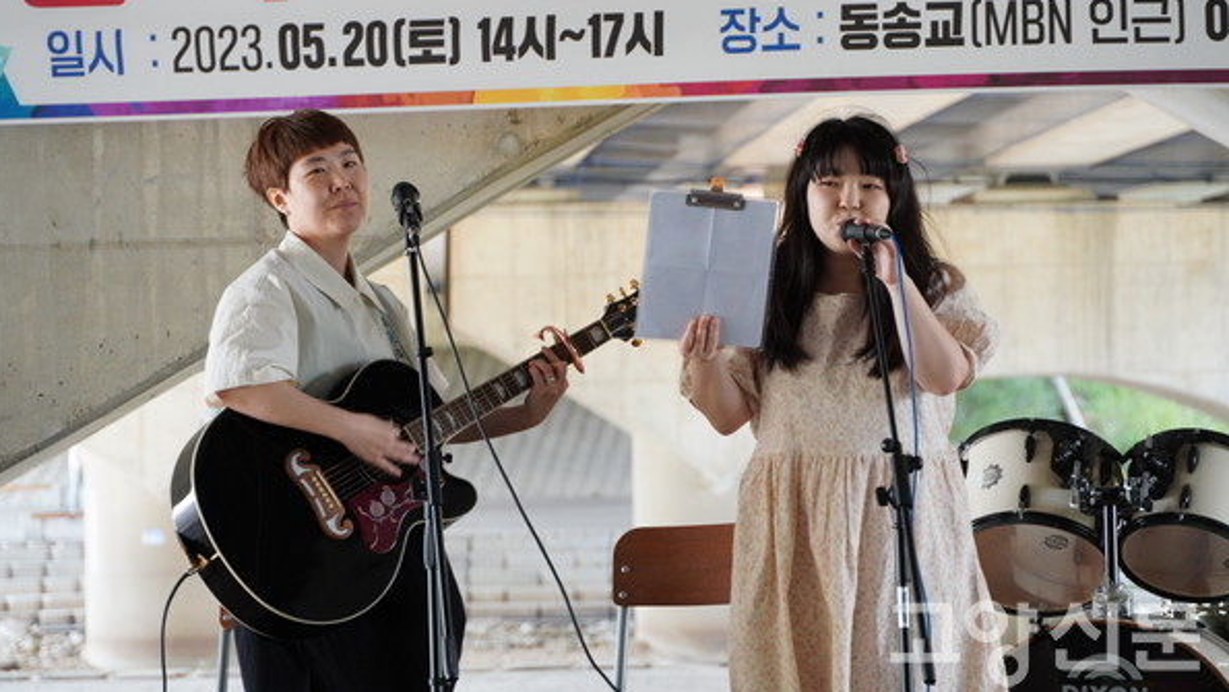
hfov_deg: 14.1
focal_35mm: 152
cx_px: 611
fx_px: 4955
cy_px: 306
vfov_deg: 8.0
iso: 1250
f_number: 5.6
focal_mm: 96
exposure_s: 1/160
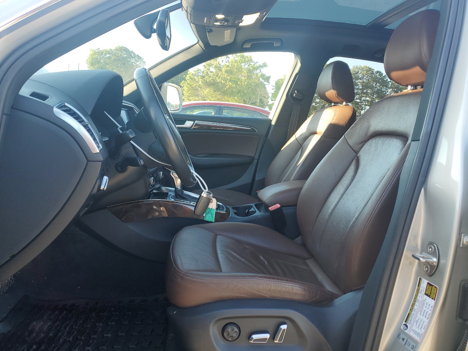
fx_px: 352
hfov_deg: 67.3
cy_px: 176
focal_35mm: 26
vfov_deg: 53.1
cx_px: 234
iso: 50
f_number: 1.5
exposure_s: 1/164
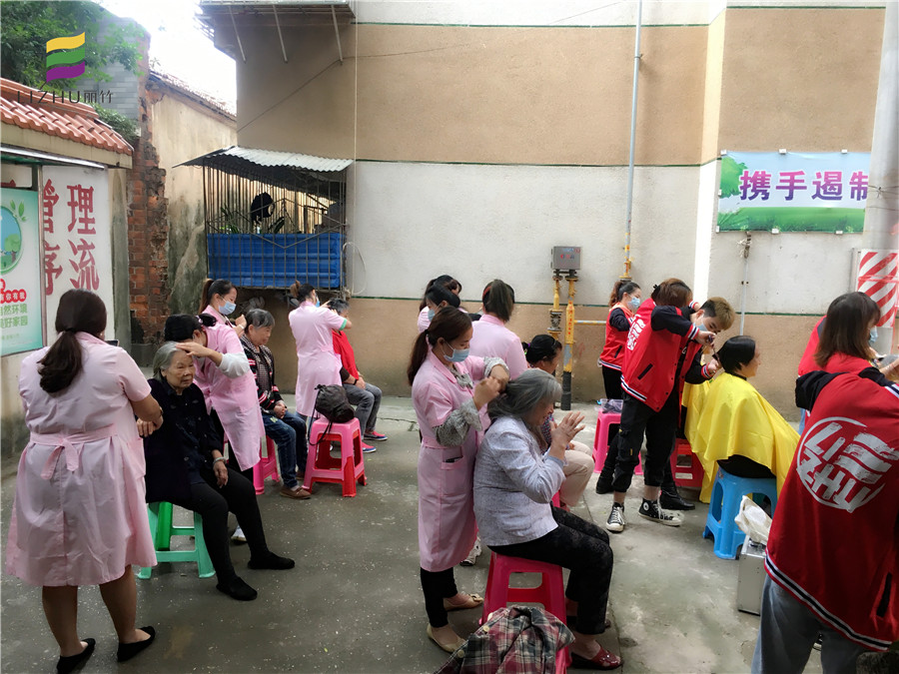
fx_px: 753
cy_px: 337
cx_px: 450
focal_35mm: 29
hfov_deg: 61.7
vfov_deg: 48.2
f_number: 2.2
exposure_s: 1/33
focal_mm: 4.15
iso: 32
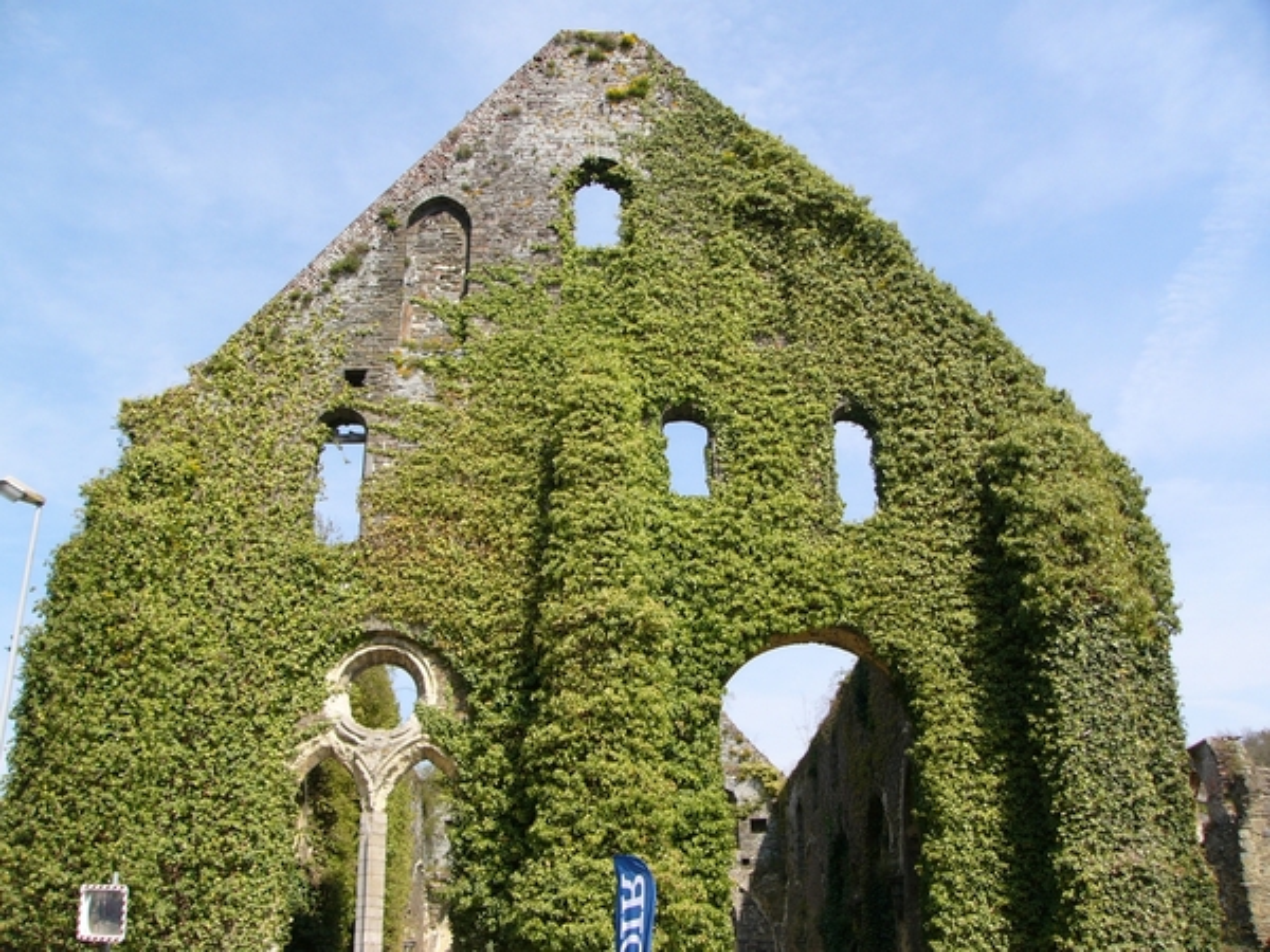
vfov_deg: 39.7
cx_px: 635
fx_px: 1321
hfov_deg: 51.4
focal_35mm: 36
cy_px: 476
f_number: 4
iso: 50
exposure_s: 1/400
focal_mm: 6
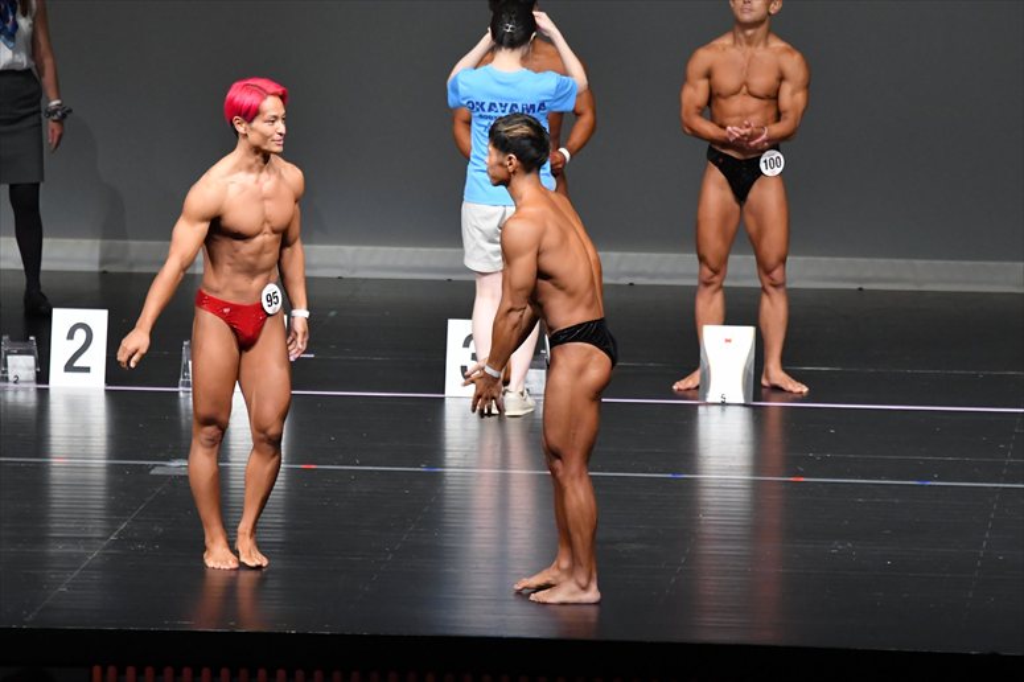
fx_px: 8103
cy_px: 341
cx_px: 512
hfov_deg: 7.2
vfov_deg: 4.8
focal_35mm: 285
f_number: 5.6
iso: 5000
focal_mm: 190
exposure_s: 1/400
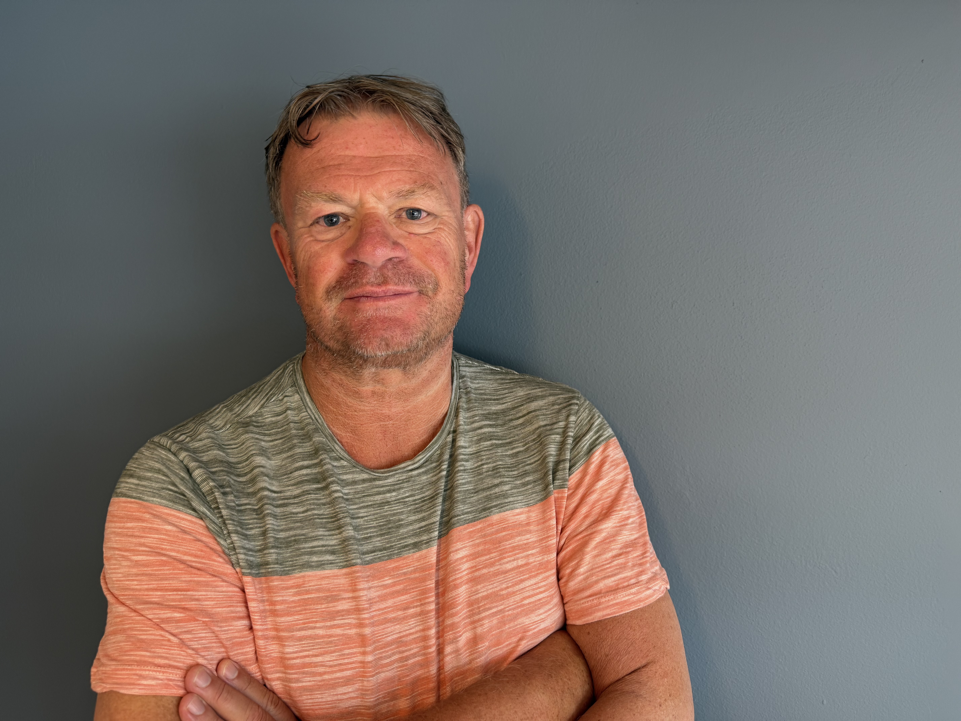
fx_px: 666
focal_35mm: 24
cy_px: 360
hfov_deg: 71.6
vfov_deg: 56.8
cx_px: 480
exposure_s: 1/50
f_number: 1.78
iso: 125
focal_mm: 6.76
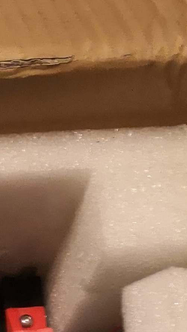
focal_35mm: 131
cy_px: 579
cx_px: -281
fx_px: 1155
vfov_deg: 14.6
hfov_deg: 8.4
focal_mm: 3.95
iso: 400
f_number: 1.8
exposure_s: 1/25
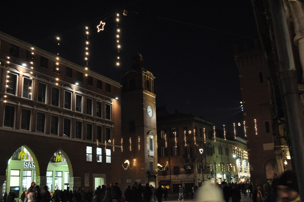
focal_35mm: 39
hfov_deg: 49.6
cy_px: 101
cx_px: 152
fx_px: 329
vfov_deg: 34.1
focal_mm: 26
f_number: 4.5
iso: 2000
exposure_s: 1/15
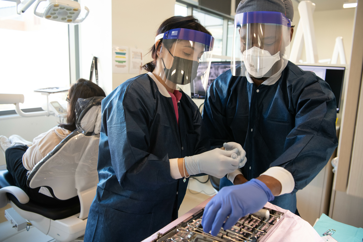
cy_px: 121
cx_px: 182
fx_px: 302
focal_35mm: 30
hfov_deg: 61.9
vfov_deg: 43.6
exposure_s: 1/200
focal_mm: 30
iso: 1600
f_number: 4
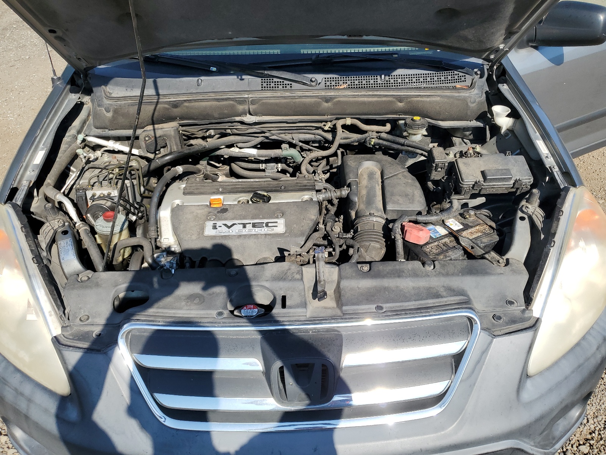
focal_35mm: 26
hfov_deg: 67.3
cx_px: 303
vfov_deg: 53.1
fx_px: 455
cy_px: 228
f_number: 1.5
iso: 50
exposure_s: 1/2000
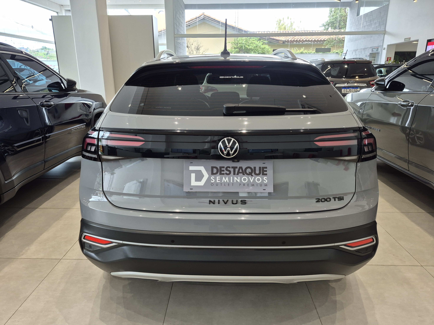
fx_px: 288
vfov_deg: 58.9
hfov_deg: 73.9
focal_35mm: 23
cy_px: 162
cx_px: 217
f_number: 1.8
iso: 50
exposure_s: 1/120
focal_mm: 5.4
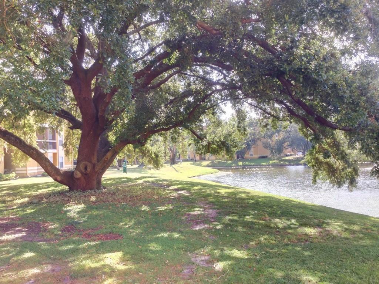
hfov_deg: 58.4
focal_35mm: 31
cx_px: 190
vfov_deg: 45.4
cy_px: 142
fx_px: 339
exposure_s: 1/241
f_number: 2.4
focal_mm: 3.3
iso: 25
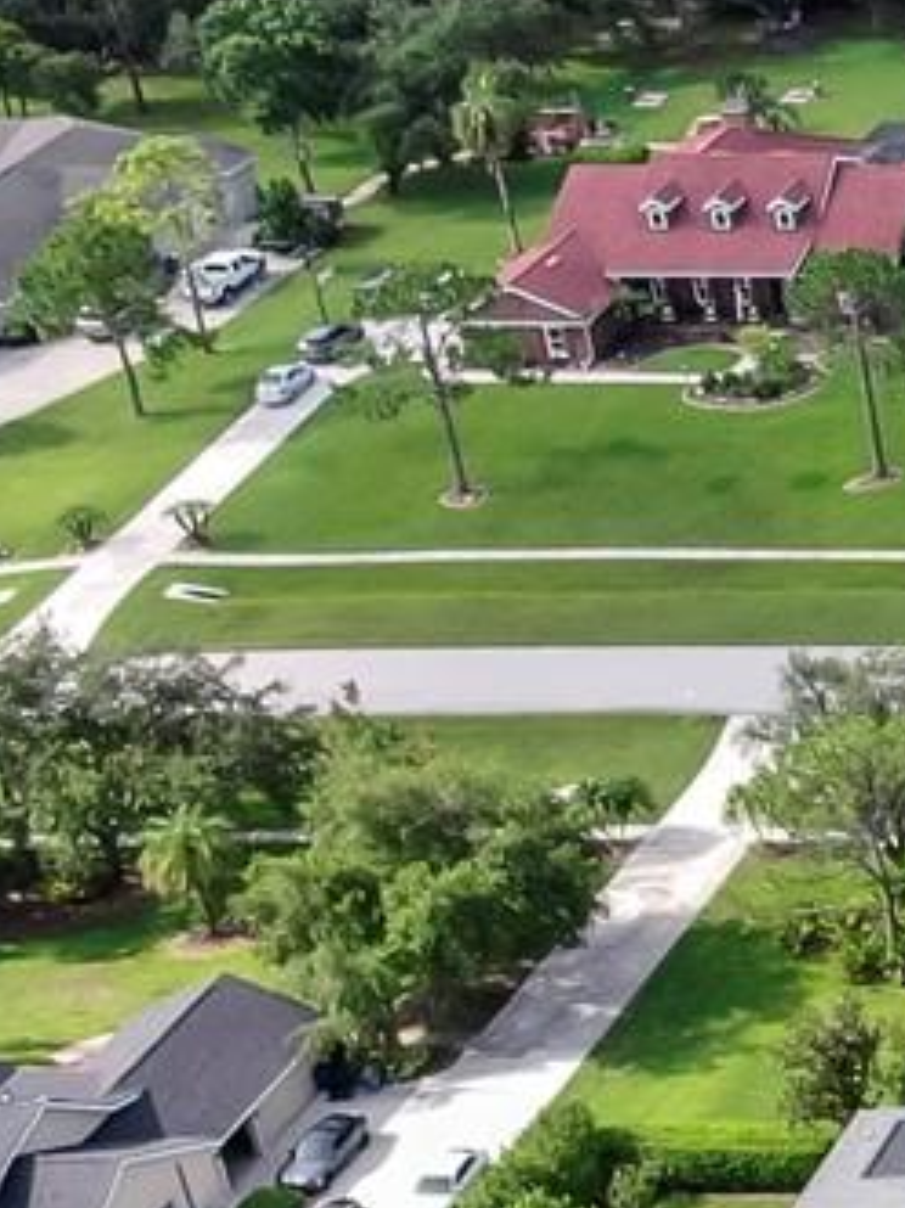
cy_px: 832
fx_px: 4046
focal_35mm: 116
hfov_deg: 10.2
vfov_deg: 16.9
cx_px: 2478
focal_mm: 4.39
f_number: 2.8
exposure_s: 1/400
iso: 100
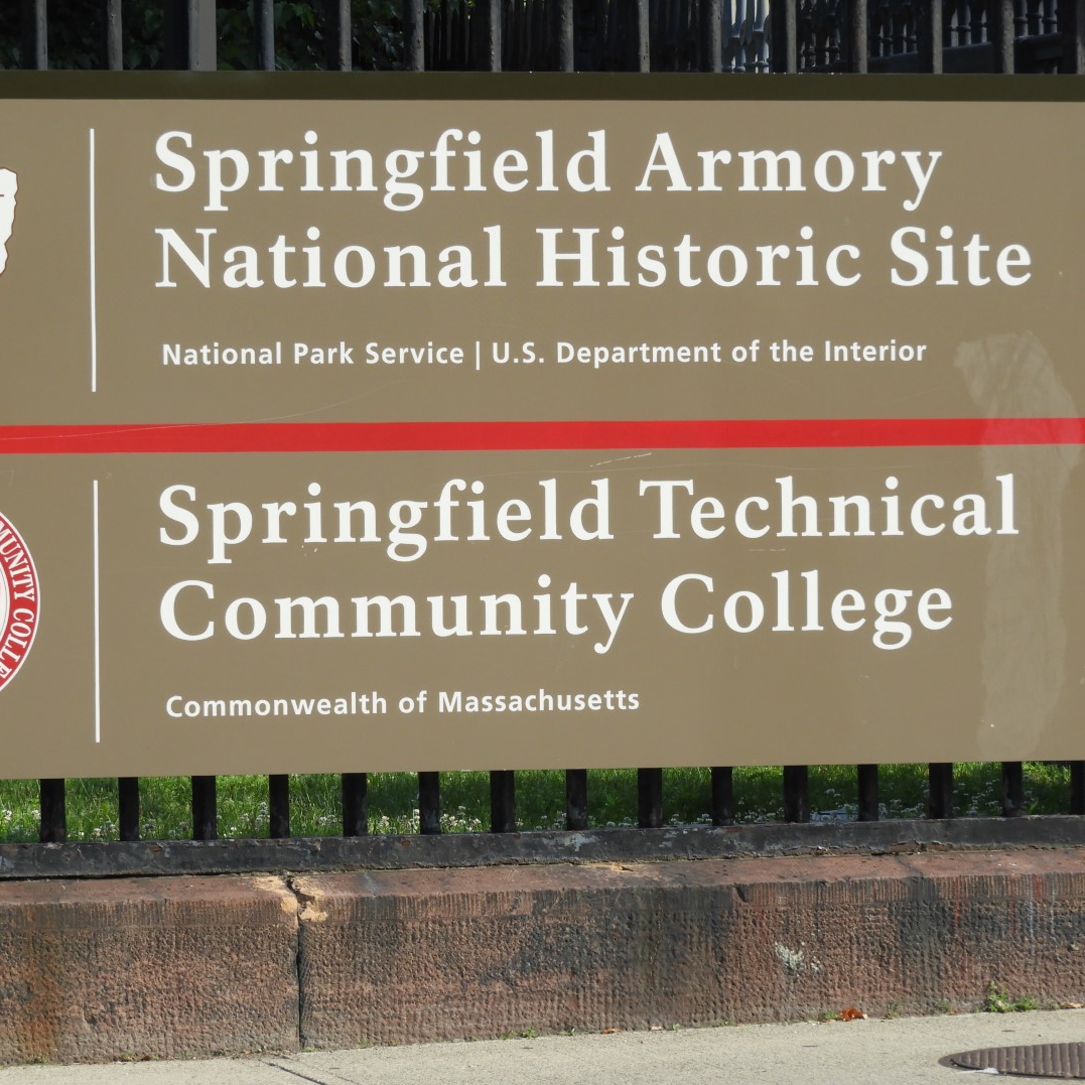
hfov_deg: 6.7
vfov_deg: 6.7
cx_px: 496
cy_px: 542
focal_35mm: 260
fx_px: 9220
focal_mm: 39.4
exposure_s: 1/250
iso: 100
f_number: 5.3
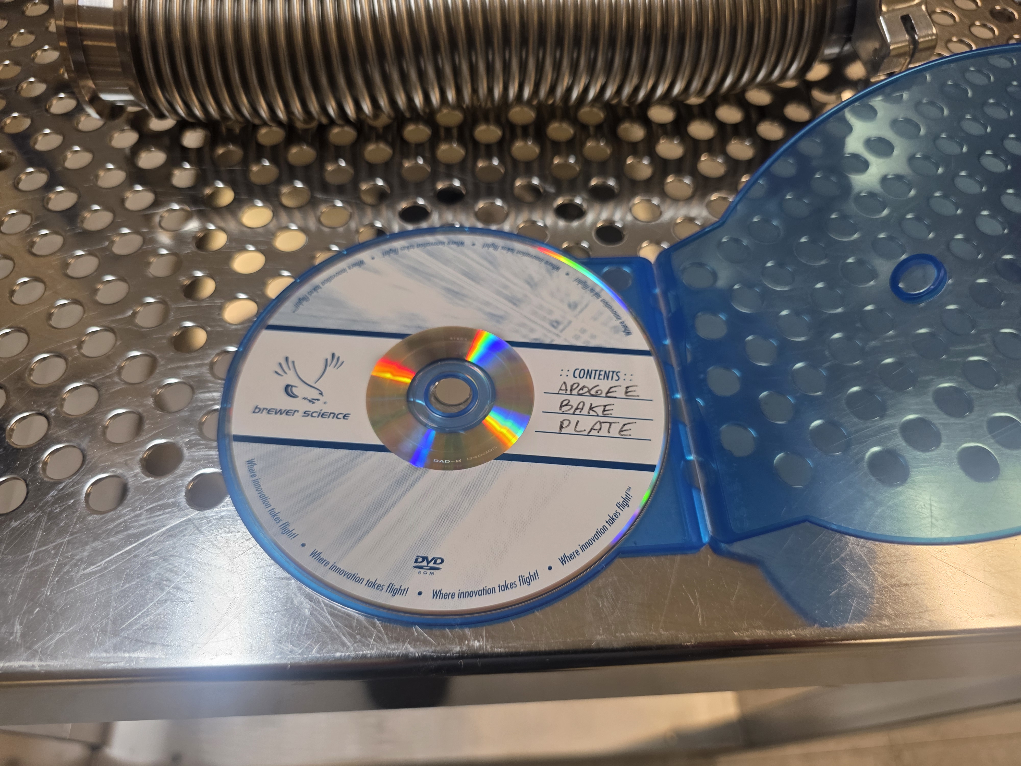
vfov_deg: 58.9
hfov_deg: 73.9
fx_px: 678
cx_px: 510
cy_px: 383
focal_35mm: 23
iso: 125
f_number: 1.7
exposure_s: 1/120
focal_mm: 6.3
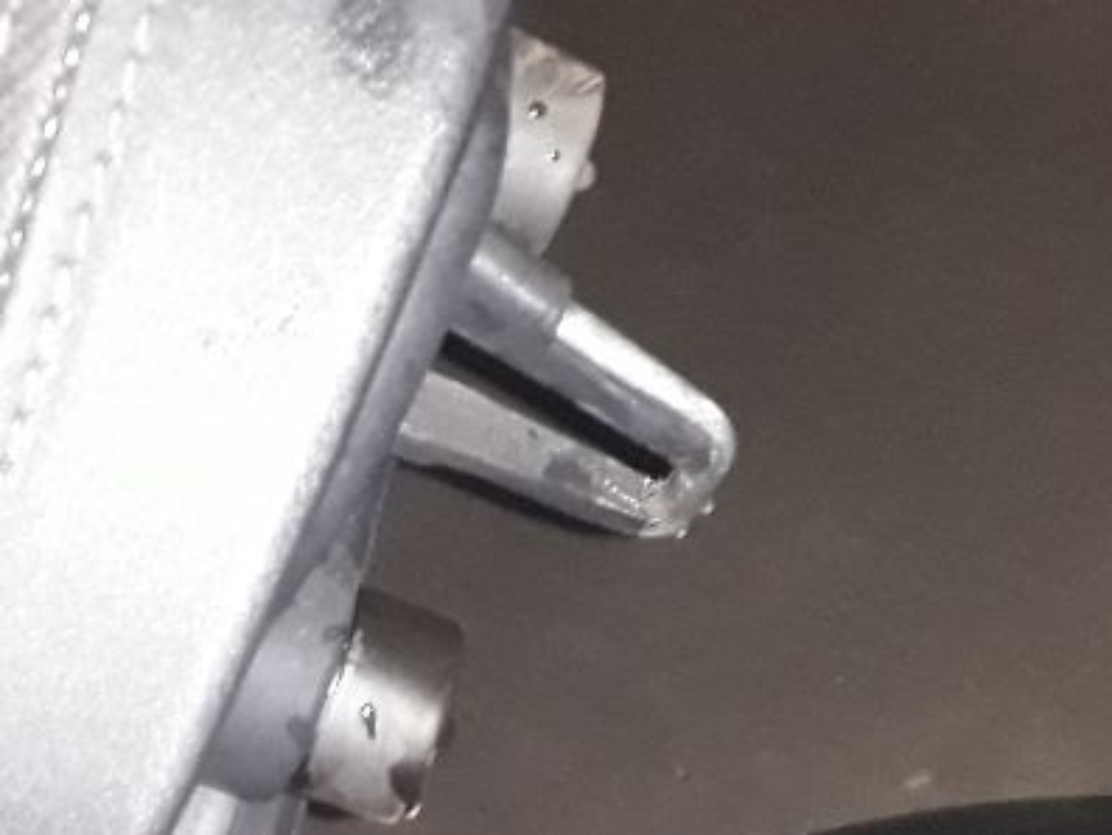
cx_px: 1322
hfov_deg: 21.0
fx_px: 2796
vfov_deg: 15.4
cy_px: 1323
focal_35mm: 87
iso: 320
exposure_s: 1/25
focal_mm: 3.71
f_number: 1.7
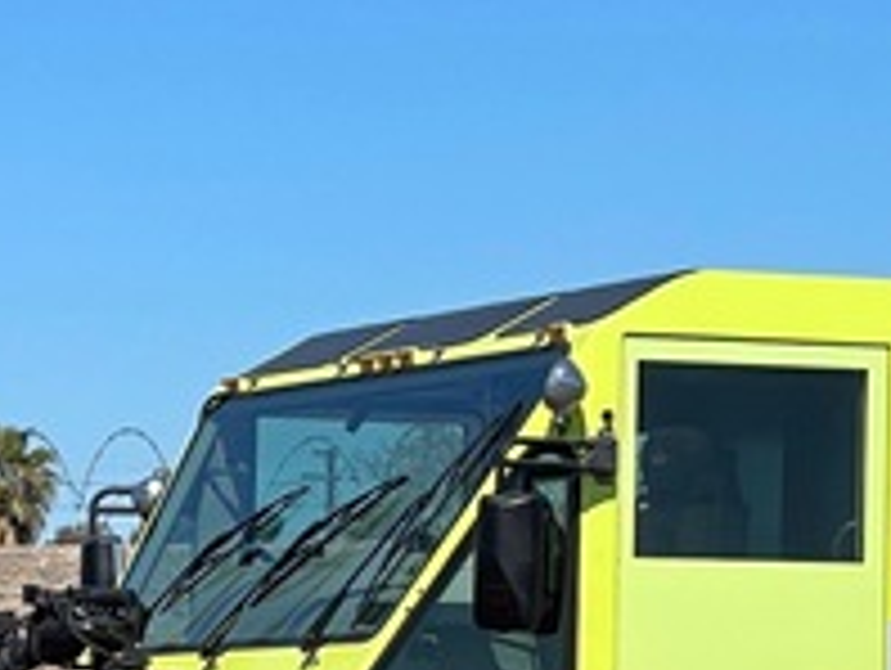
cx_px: 1490
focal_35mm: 252
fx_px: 6494
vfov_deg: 5.9
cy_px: 182
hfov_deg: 7.7
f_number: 2.2
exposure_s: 1/1815
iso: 20
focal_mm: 7.5
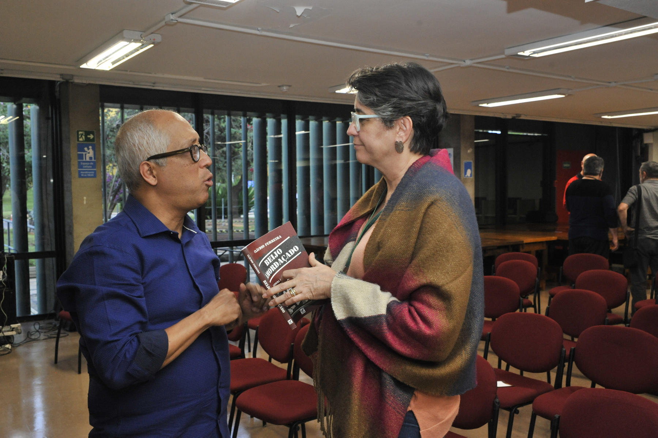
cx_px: 329
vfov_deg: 37.8
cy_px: 219
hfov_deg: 54.4
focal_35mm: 35
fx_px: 640
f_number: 9
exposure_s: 1/100
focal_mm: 35
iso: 2500
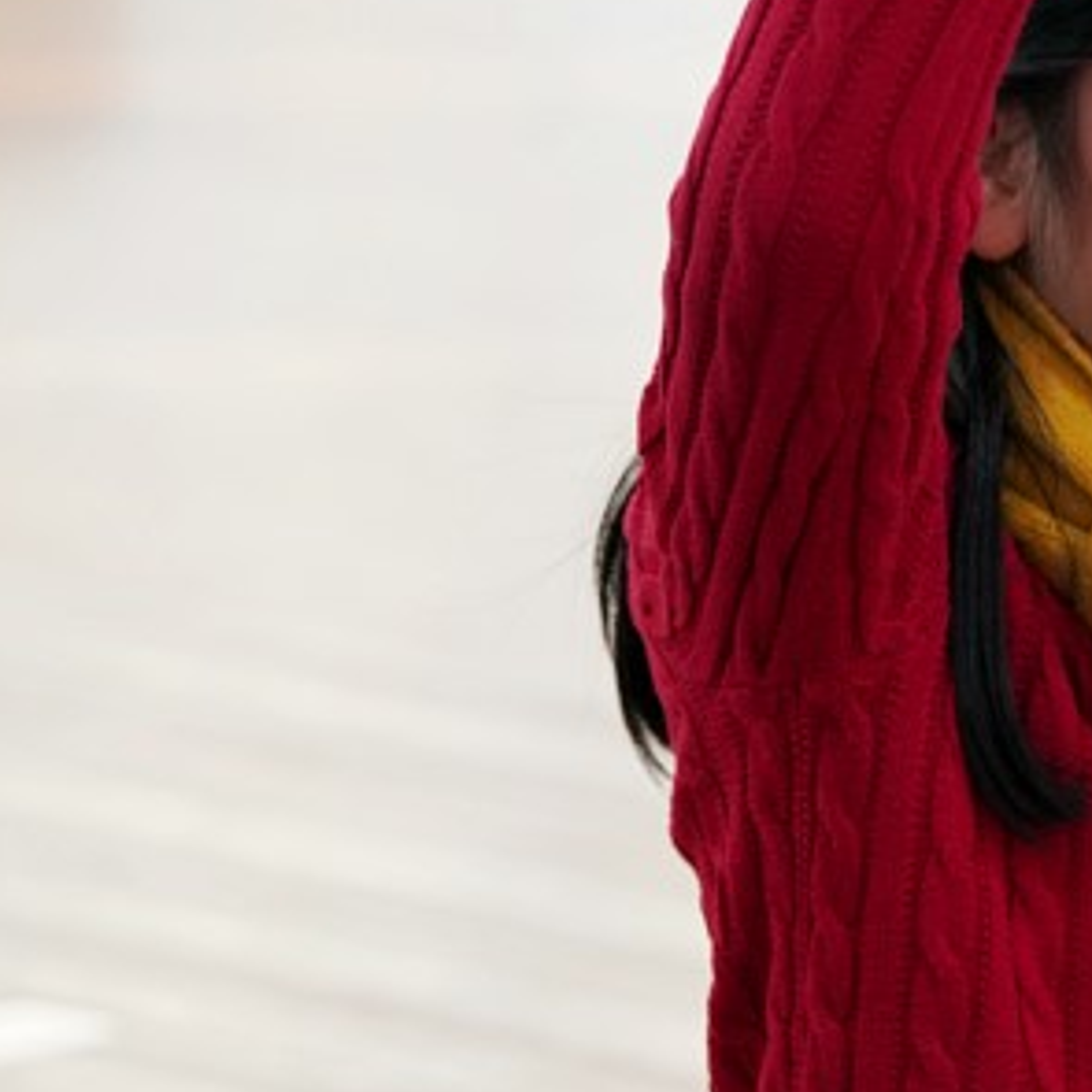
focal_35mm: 519
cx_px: 1170
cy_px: 285
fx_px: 18523
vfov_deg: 3.4
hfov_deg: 3.4
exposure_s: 1/250
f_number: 4
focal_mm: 200
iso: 2000
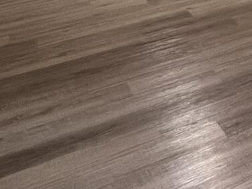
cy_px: -106
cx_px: 397
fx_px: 517
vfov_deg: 18.1
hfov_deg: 21.9
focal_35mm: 71
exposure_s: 1/60
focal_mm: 1.57
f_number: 1.8
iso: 160
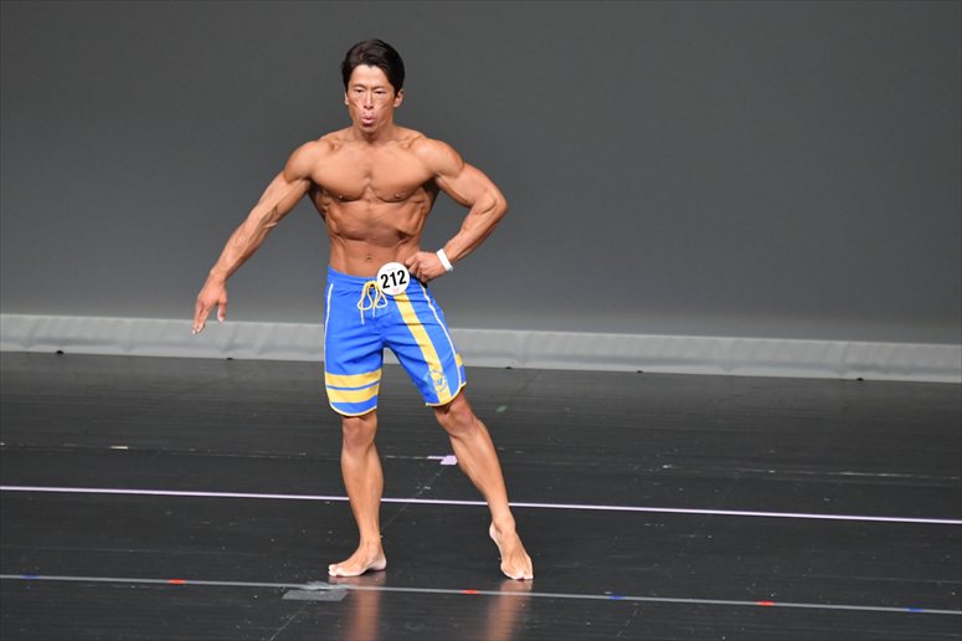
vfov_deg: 3.7
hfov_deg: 5.5
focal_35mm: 375
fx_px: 10016
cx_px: 481
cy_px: 320
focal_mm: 250
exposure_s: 1/400
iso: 5000
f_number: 5.6
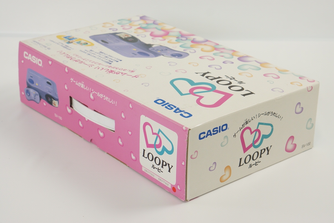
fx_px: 696
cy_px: 112
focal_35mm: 75
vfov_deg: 18.2
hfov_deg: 27.0
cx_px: 167
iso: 500
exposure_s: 1/80
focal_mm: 50
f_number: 6.3
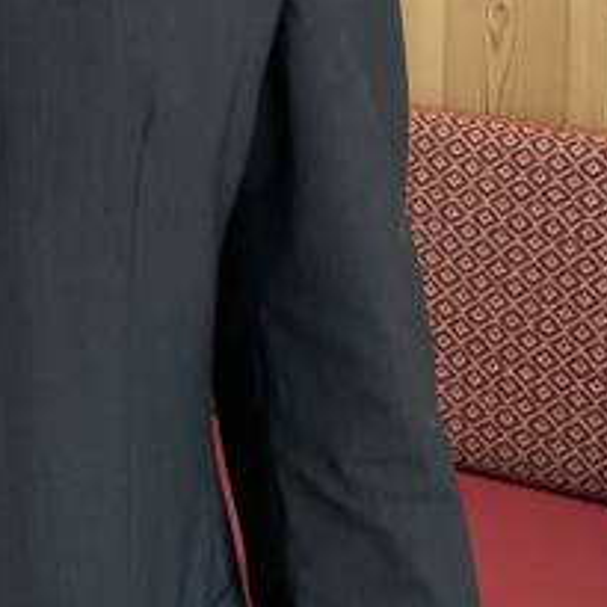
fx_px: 2222
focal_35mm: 112
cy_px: -246
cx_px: -240
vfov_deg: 14.7
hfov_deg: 14.7
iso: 64
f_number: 1.6
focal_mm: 4.2
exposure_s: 1/100
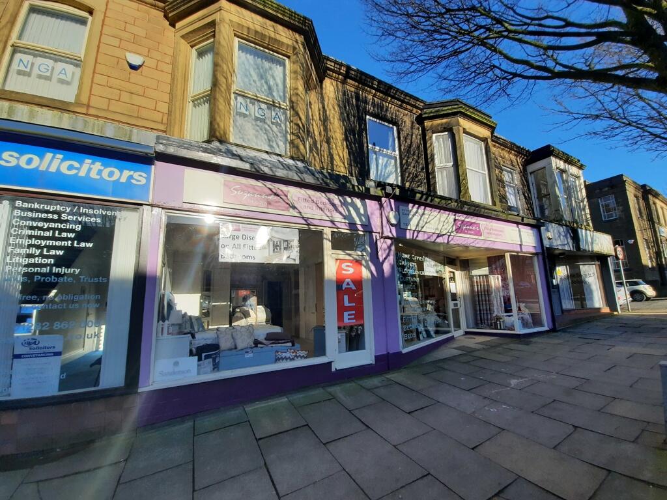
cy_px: 250
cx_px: 334
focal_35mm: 13
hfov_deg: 106.2
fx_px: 250
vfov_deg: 89.9
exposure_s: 1/1042
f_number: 2.2
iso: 40
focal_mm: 1.74
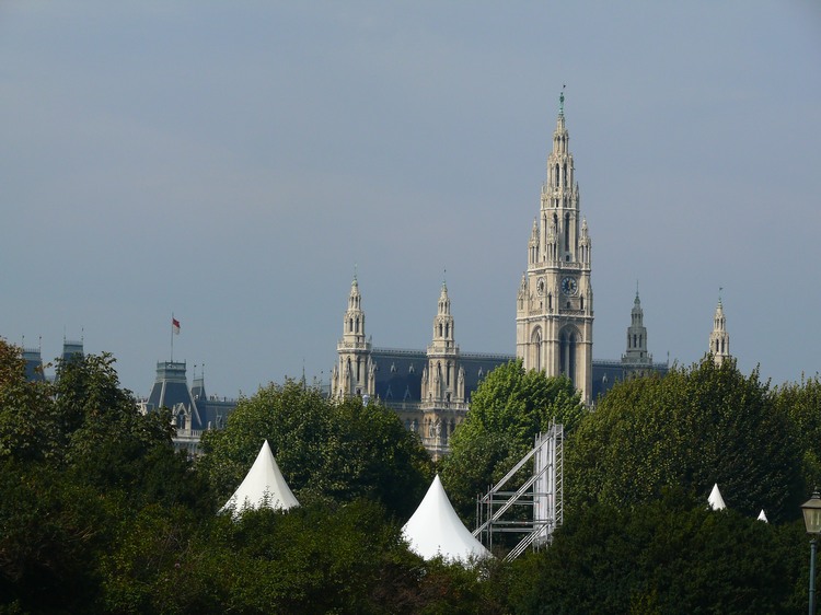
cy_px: 308
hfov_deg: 13.5
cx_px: 410
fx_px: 3462
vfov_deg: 10.2
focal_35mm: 146
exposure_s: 1/250
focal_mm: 30.9
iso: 100
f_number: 5.6
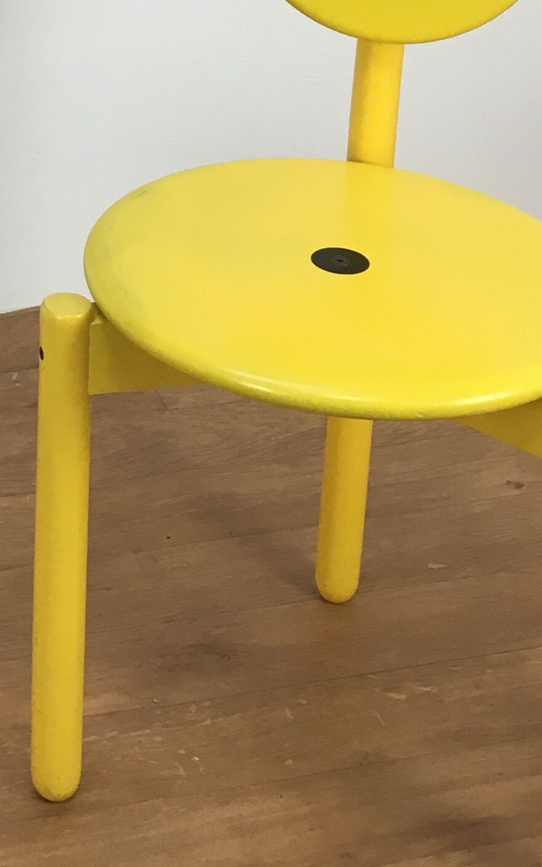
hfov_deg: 14.1
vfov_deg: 21.8
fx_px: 2080
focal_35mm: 88
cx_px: -202
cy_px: -167
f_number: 2.2
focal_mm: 4.15
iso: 32
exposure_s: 1/33
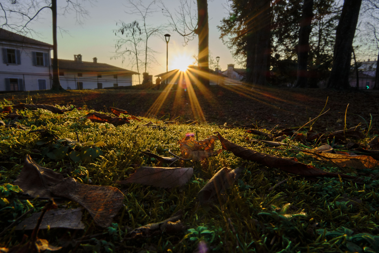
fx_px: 242
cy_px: 126
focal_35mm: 23
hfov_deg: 76.1
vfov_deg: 55.1
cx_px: 190
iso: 320
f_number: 22
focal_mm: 15
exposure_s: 1/28
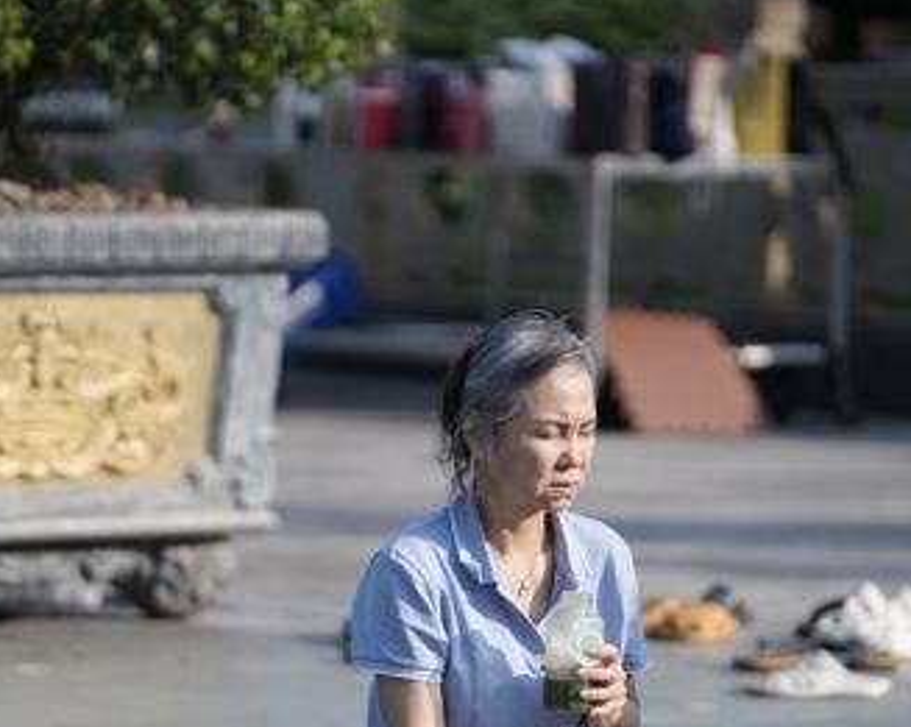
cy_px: 572
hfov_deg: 6.9
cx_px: 348
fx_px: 7543
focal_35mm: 280
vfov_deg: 5.5
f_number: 2.8
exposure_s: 1/4000
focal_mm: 150
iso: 500
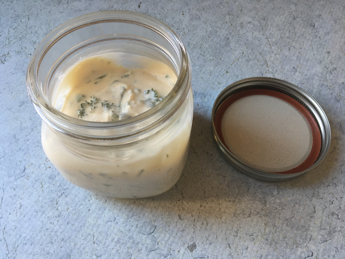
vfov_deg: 48.2
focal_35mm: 29
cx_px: 172
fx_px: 289
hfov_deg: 61.7
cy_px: 130
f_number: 2.2
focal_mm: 4.15
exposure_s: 1/30
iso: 80
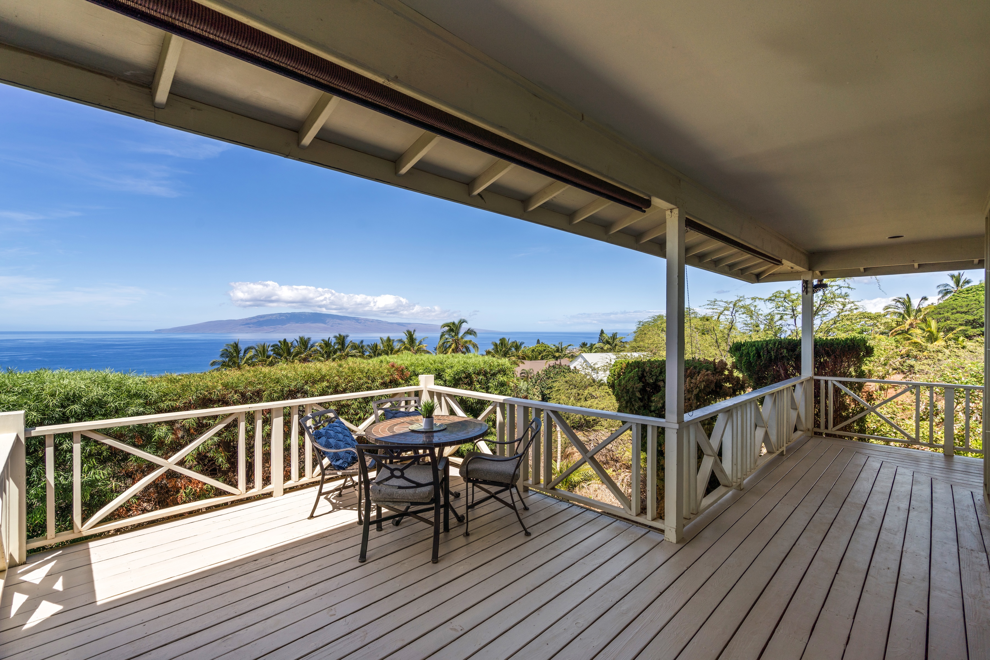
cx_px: 495
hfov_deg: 96.7
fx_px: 440
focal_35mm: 16
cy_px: 330
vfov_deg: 73.7
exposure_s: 1/200
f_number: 8
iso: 100
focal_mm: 16
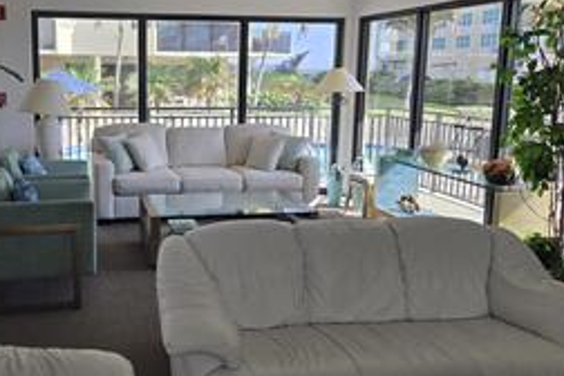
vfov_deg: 35.0
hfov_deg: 49.3
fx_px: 595
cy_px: 159
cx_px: 166
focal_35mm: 38
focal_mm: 5.4
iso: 25
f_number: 1.8
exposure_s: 1/260
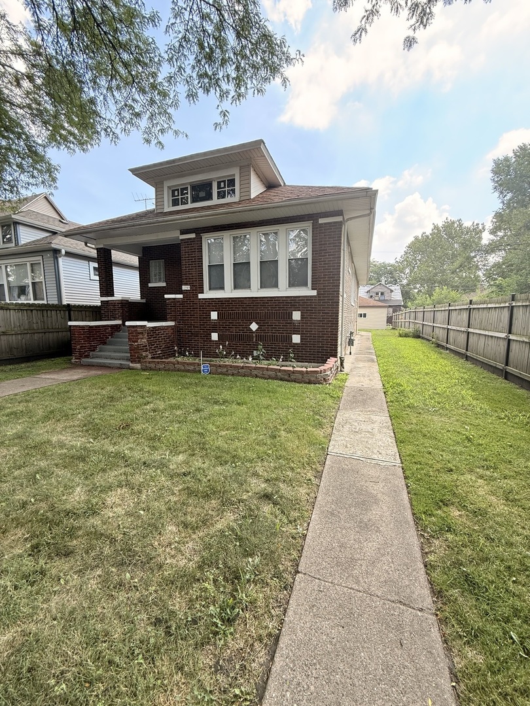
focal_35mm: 14
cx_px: 265
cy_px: 353
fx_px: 286
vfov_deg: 102.1
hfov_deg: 85.7
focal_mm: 2.22
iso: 64
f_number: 2.2
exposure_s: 1/170
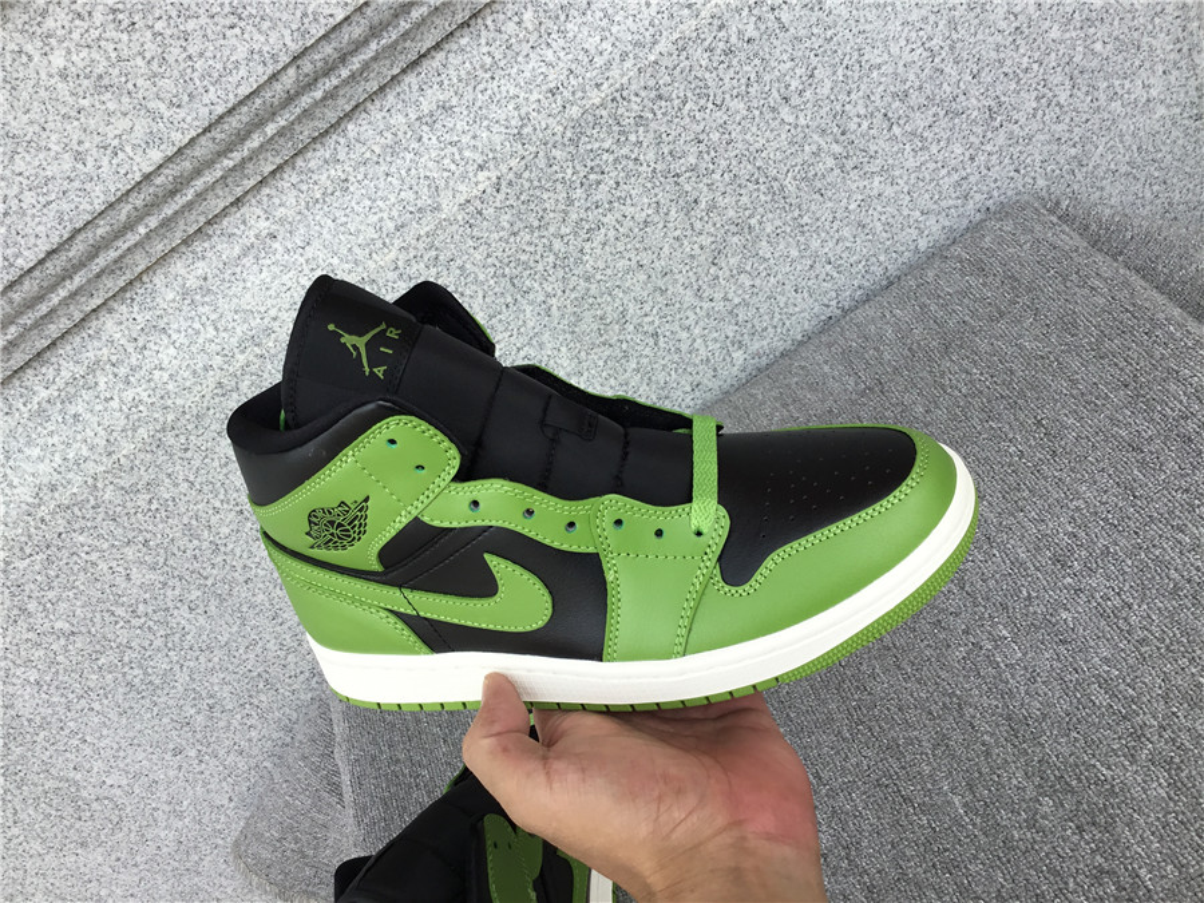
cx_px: 602
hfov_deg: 58.4
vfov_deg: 45.4
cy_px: 452
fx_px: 1078
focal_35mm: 31
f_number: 2.4
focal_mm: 3.3
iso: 25
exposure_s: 1/403
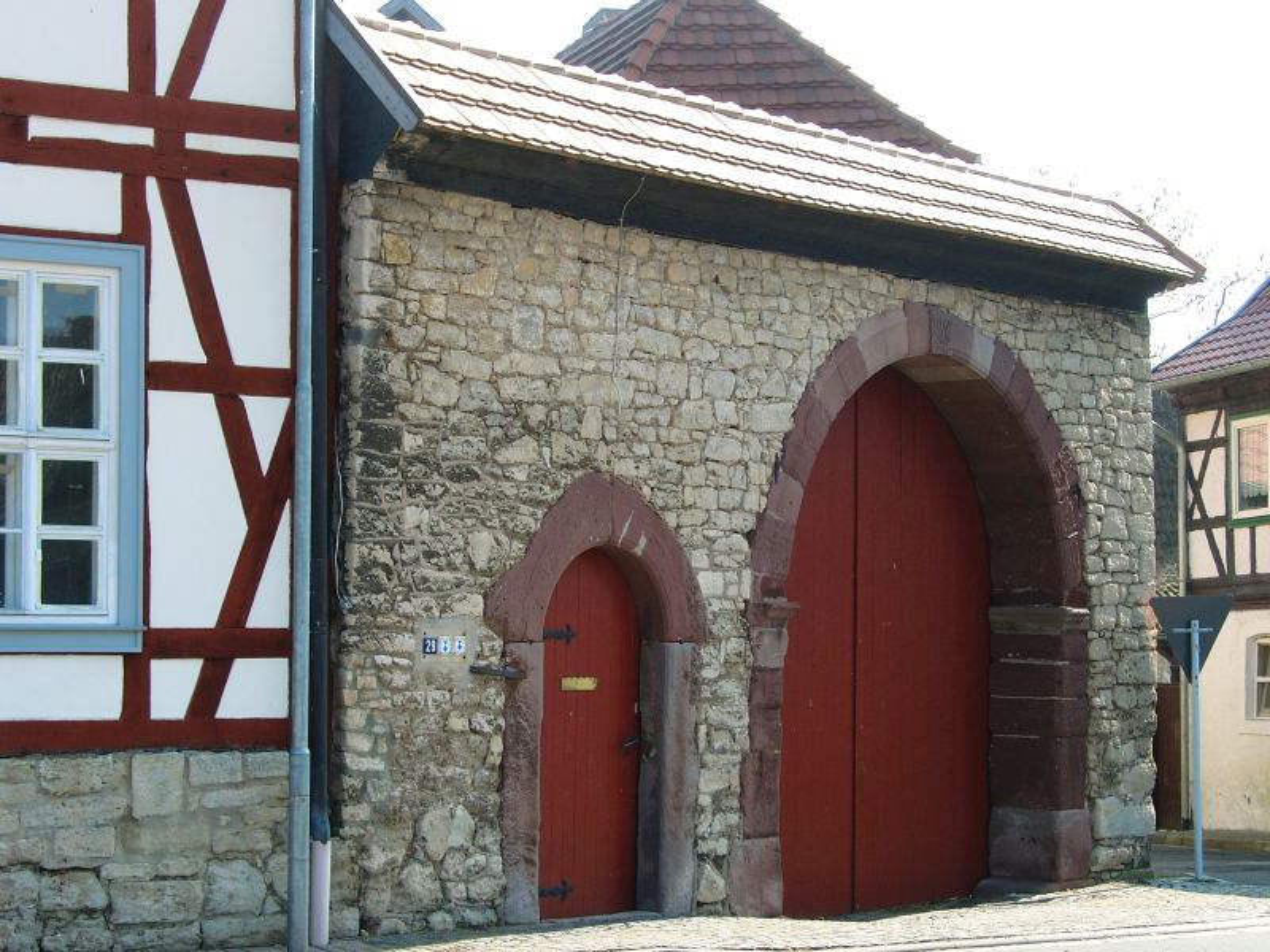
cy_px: 476
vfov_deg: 18.9
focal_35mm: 78
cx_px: 635
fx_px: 2862
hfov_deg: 25.0
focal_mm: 16.05
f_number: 4
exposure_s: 1/220
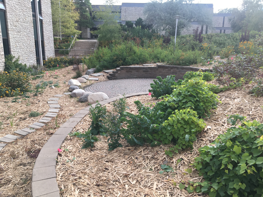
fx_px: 220
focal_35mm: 29
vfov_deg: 48.2
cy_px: 98
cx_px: 132
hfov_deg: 61.7
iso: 25
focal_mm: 4.15
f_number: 2.2
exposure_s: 1/460
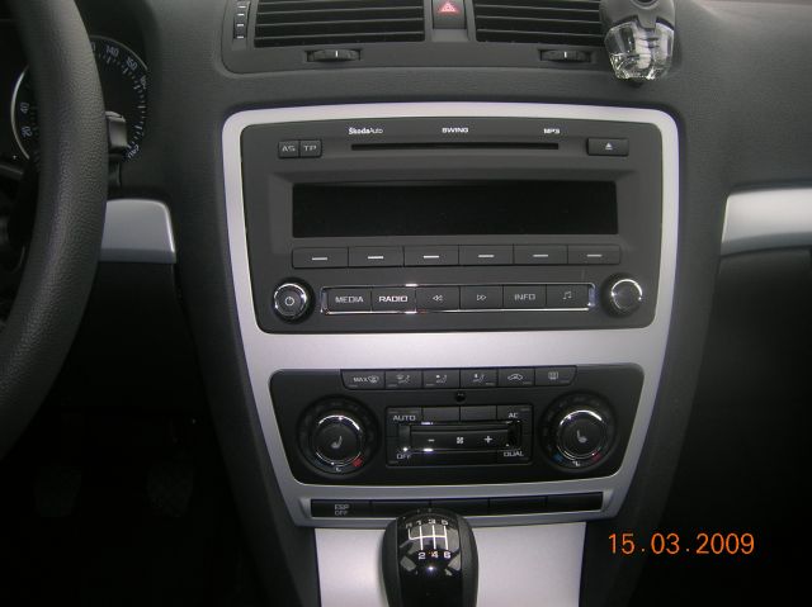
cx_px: 406
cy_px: 304
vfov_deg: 41.7
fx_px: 797
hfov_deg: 54.0
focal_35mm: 34
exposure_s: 1/60.1
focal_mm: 5.7
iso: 50
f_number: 2.9
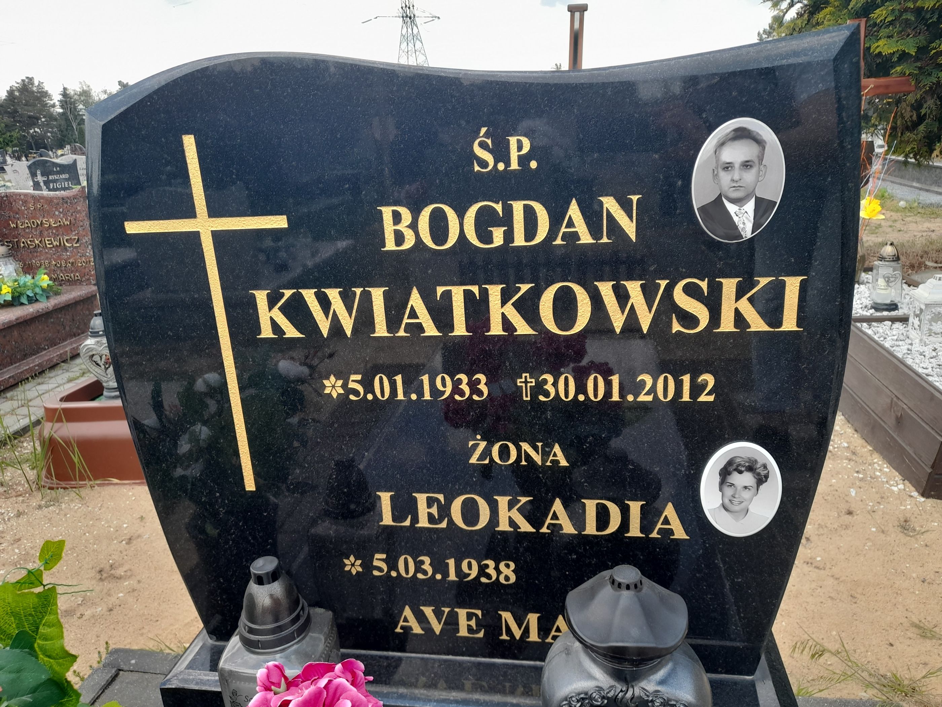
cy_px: 354
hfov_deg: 69.4
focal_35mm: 25
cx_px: 471
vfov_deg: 54.9
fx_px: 680
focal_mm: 4.6
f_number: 2
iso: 20
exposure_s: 1/100
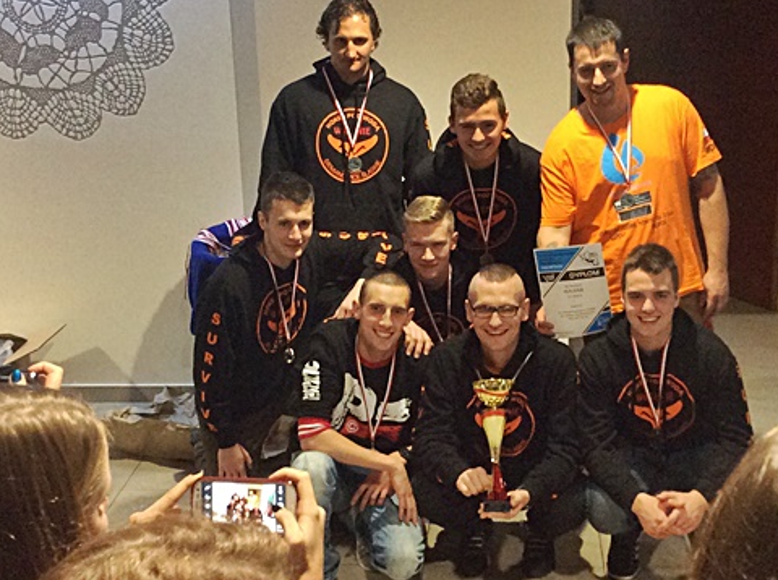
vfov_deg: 24.3
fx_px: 1346
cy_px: 308
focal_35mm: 60
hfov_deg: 32.2
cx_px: 415
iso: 200
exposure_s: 1/24
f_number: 2.4
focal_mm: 3.3
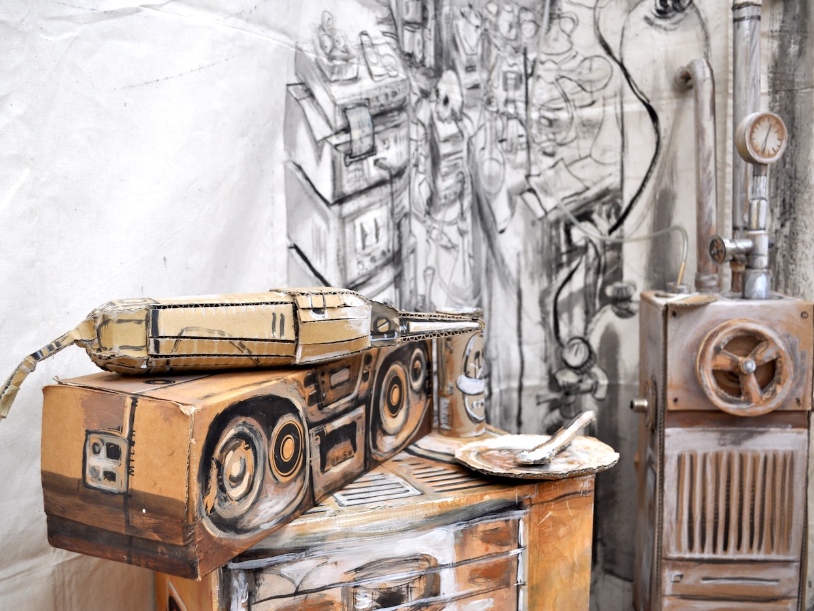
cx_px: 395
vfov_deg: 39.7
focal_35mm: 36
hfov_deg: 51.3
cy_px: 305
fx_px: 847
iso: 400
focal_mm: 22
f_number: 4
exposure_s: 1/60
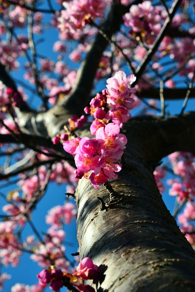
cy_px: 146
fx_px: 731
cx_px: 98
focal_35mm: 90
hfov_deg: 15.2
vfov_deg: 22.6
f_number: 16
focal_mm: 90
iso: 800
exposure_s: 1/1000
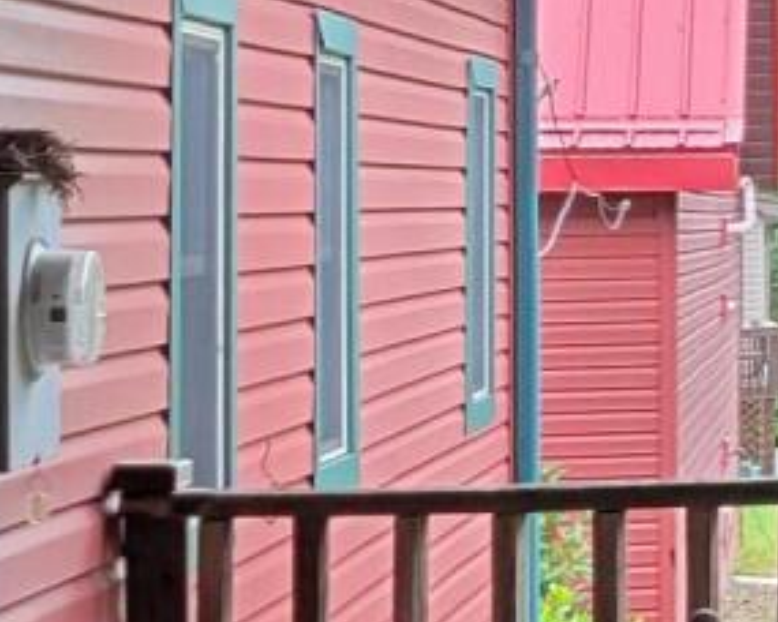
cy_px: 11
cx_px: 1848
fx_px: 4099
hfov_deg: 9.6
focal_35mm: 178
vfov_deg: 8.6
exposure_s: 1/119
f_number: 1.8
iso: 50
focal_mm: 5.4
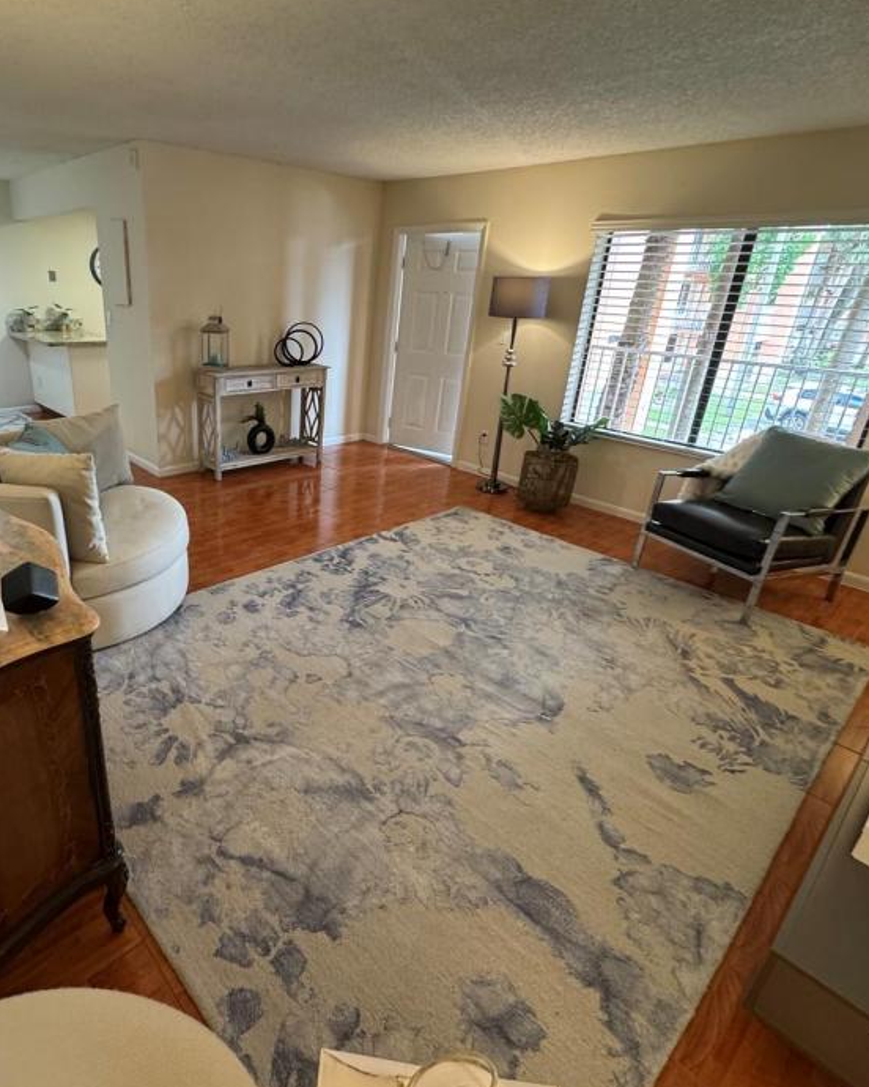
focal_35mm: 19
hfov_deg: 69.1
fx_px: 611
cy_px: 531
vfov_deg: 83.3
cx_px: 299
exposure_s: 1/60
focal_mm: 2.22
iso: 250
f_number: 2.2
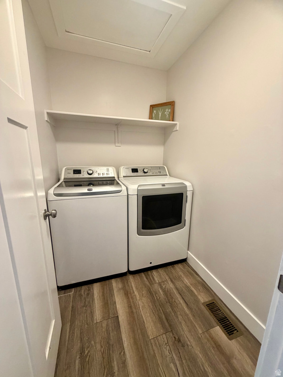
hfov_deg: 85.7
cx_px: 142
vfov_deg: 102.1
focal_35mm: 14
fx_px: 153
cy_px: 188
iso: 320
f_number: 2.2
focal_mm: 2.22
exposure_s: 1/120
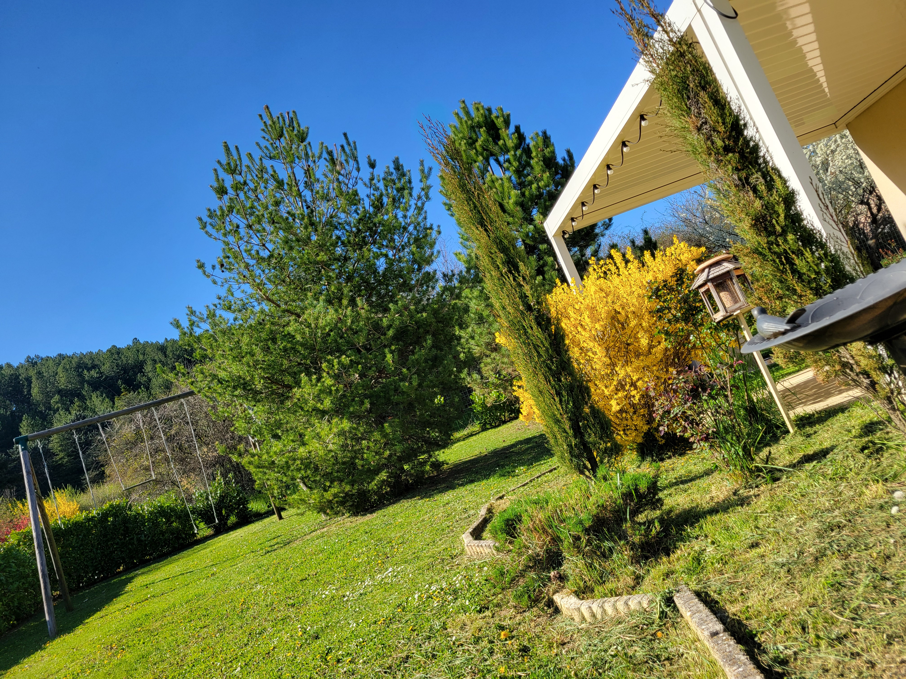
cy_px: 340
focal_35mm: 26
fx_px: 680
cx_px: 453
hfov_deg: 67.3
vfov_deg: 53.1
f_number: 1.8
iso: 40
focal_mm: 5.4
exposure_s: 1/1176
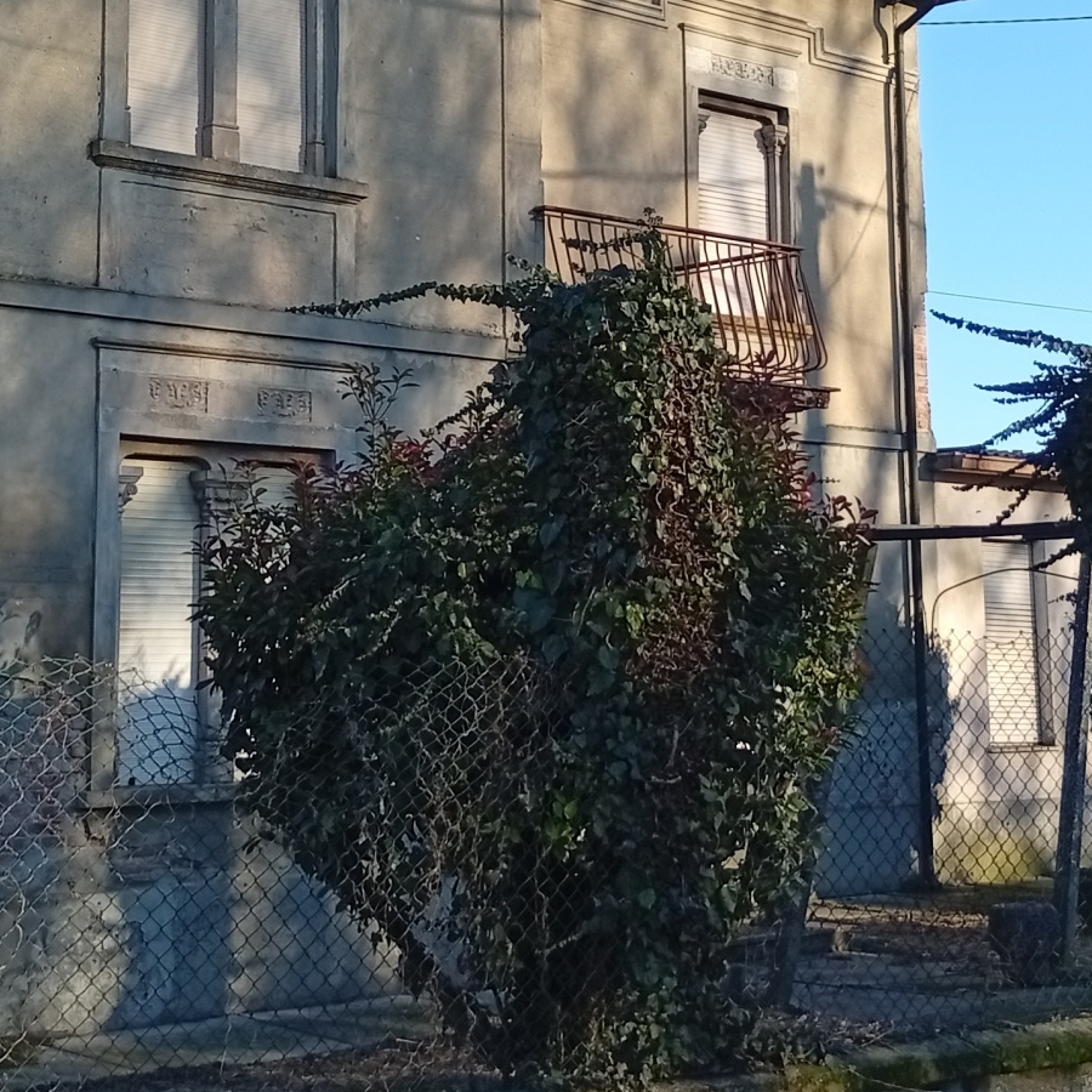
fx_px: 2427
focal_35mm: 68
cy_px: 232
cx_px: 551
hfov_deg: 25.4
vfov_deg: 25.0
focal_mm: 3.84
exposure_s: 1/531
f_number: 1.8
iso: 50
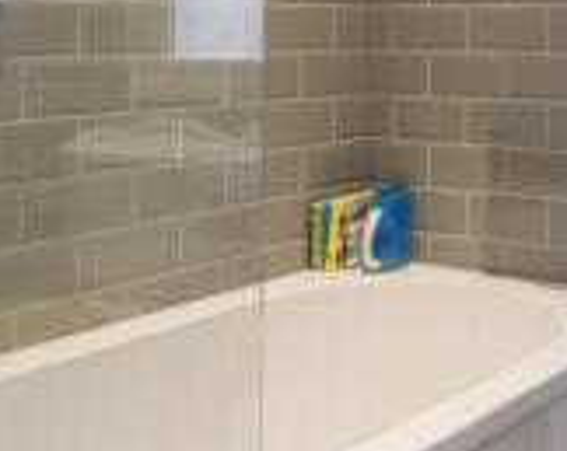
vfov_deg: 25.5
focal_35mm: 57
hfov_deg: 29.6
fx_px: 955
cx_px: 632
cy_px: 16
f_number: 7.1
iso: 200
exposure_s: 1/4
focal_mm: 10
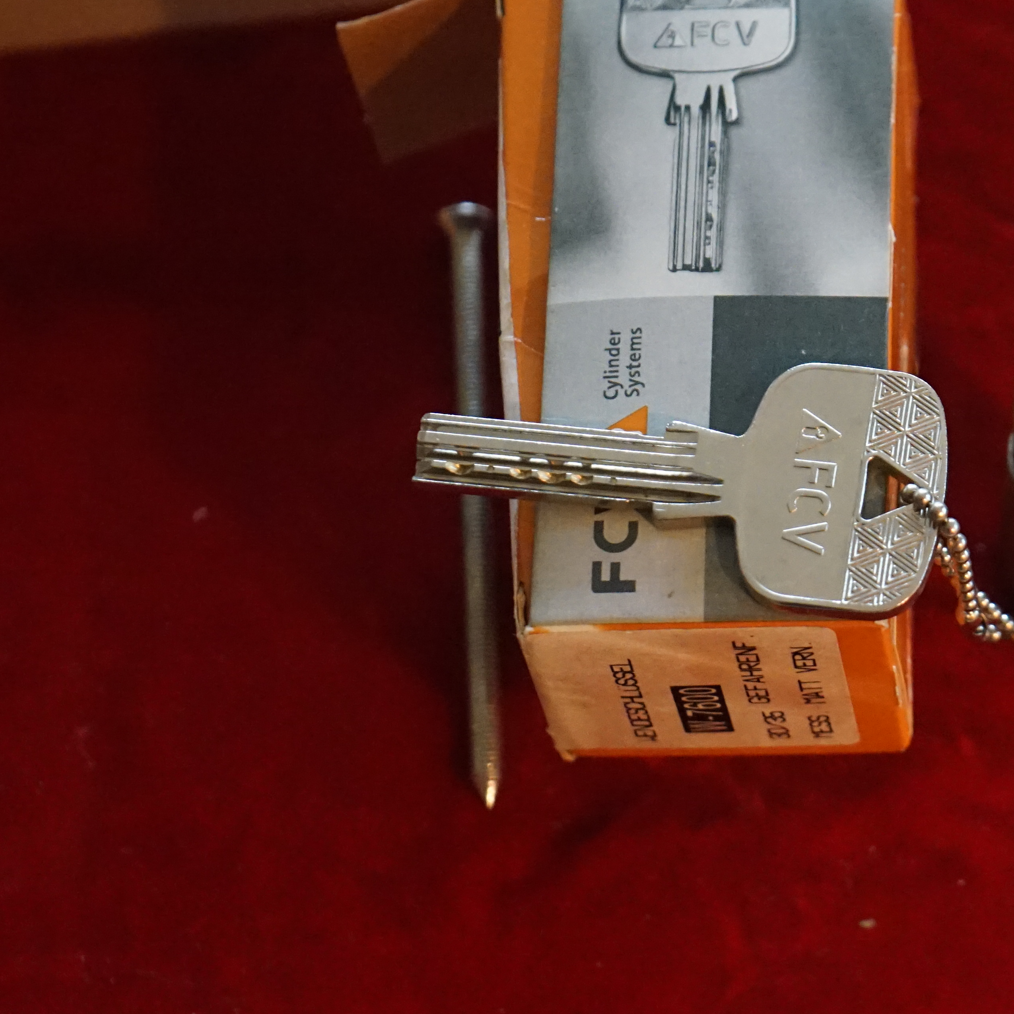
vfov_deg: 14.5
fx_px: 3977
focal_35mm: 120
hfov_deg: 14.4
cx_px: 940
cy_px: 363
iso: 6400
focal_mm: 60
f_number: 5
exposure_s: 1/100
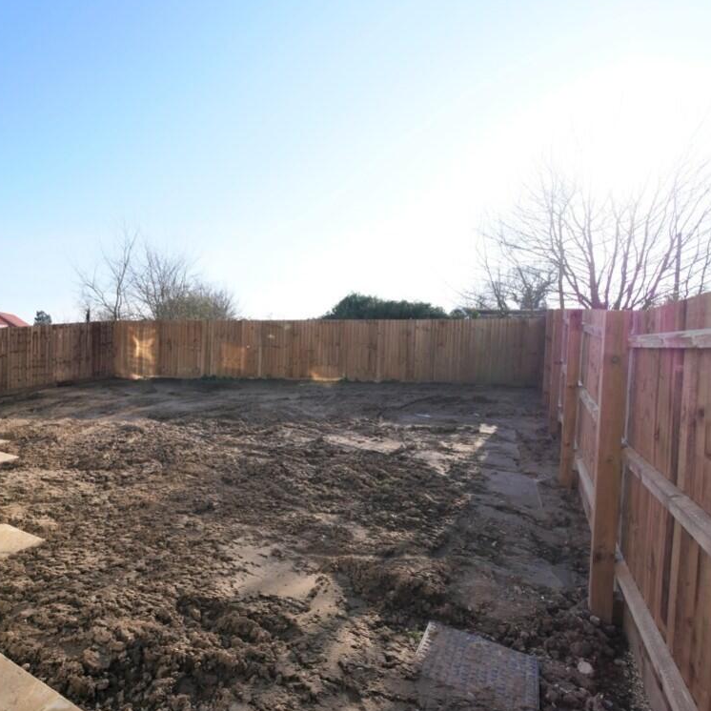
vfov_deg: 84.0
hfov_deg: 80.9
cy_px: 358
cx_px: 232
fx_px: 395
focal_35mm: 17
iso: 200
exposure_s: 1/400
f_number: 7.1
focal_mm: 7
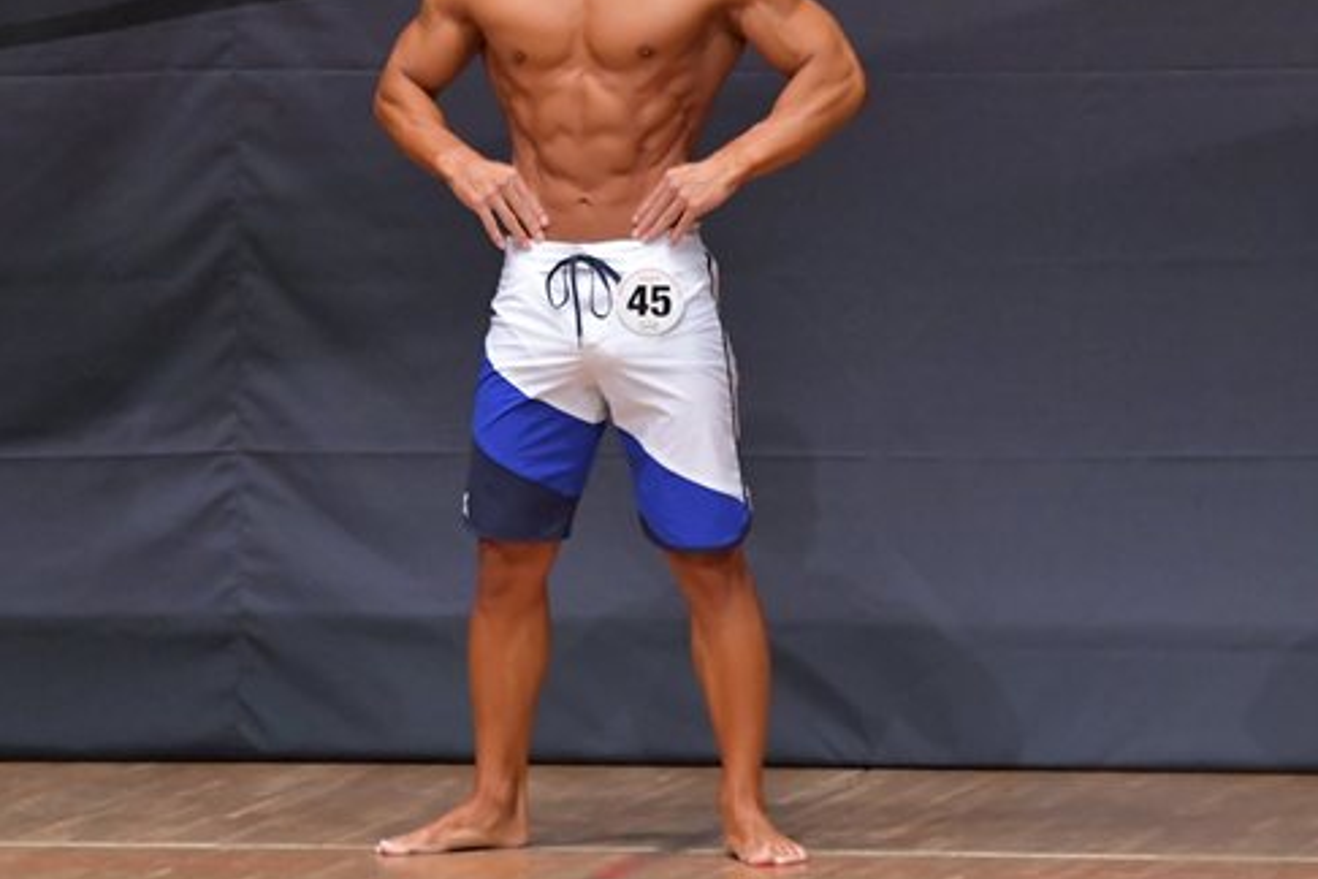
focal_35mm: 502
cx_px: 376
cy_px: 320
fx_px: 18377
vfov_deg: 2.7
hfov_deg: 4.1
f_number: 5.6
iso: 6400
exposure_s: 1/400
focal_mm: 210
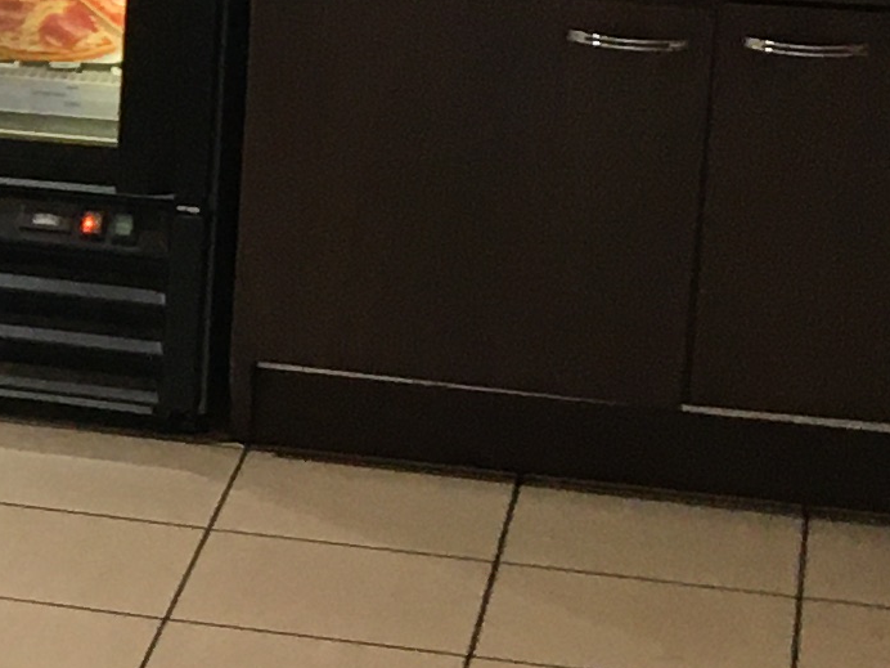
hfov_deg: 10.7
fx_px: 4345
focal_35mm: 169
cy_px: 118
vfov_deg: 8.8
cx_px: -855
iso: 50
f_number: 2.2
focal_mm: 4.15
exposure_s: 1/33
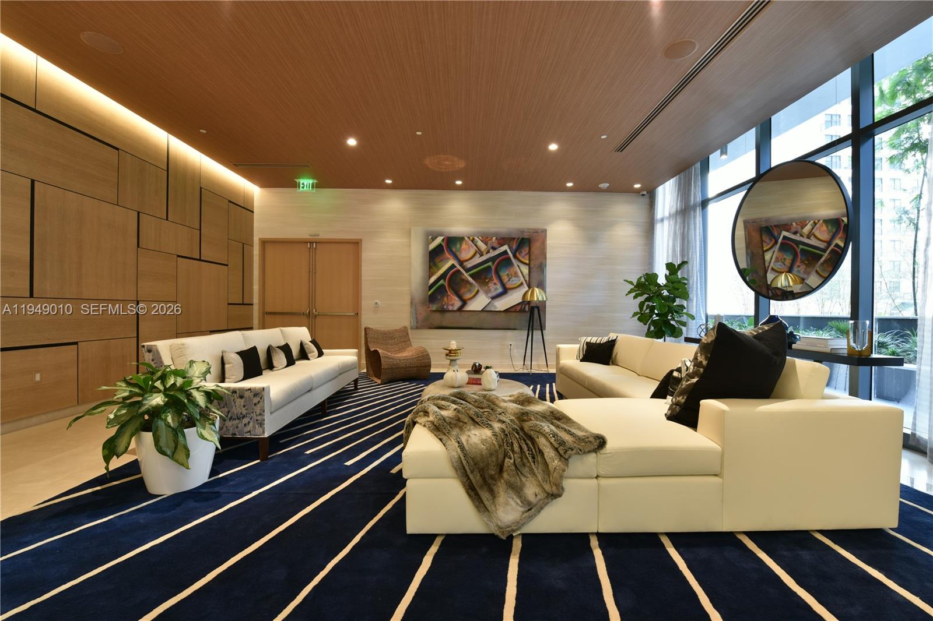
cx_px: 466
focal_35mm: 14
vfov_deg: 81.2
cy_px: 310
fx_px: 363
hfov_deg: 104.3
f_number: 10
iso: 200
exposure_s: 1/1.3
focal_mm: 14
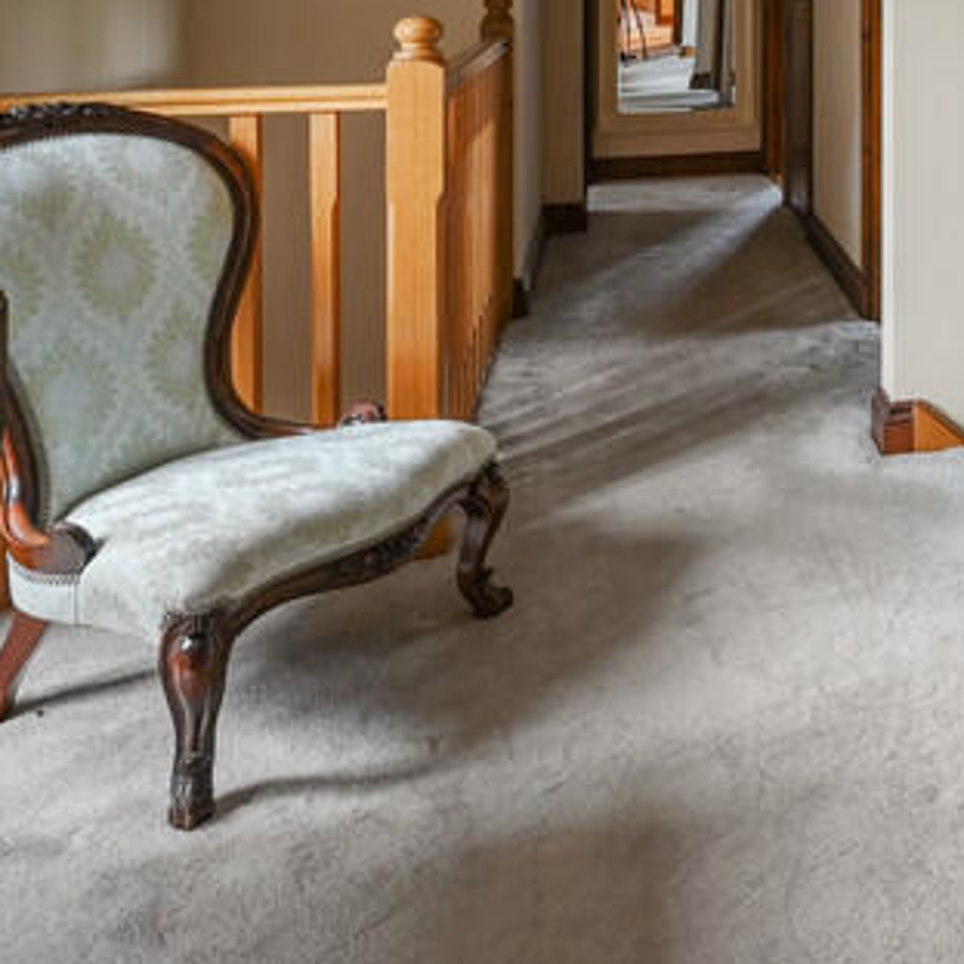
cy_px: -42
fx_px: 1229
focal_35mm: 39
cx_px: 1131
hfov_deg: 34.9
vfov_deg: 37.4
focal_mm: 14
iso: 400
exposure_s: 1
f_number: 8
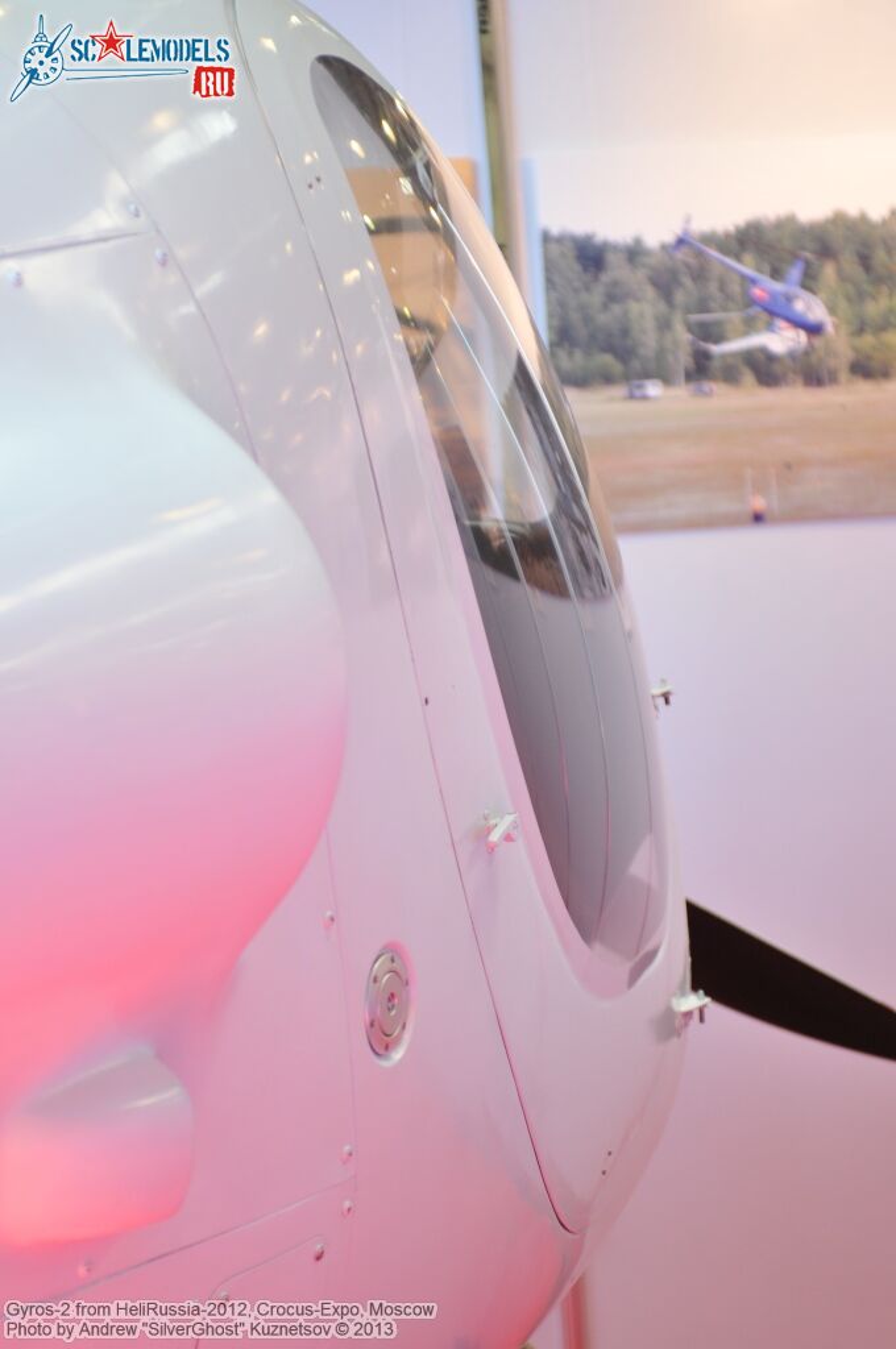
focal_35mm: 105
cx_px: 448
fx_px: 3930
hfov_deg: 13.0
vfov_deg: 19.5
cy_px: 674
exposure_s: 1/160
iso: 400
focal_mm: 70
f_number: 2.8
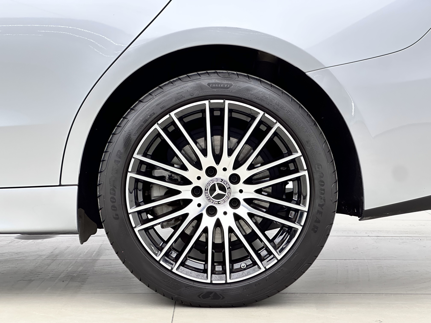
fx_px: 959
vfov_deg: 19.1
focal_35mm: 77
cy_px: 162
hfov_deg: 25.3
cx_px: 216
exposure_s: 1/100
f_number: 2.8
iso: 125
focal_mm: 9
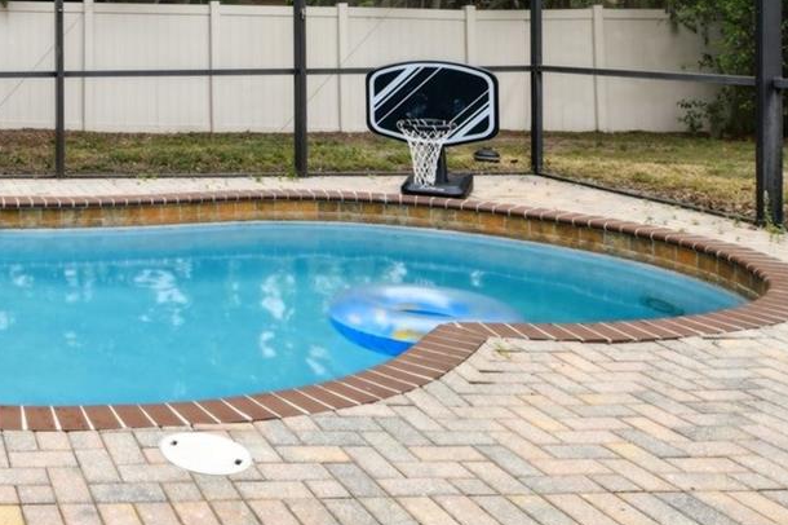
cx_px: -130
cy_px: 40
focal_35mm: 42
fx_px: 919
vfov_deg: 30.3
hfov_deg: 36.9
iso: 400
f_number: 8
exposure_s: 1/50
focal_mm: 16
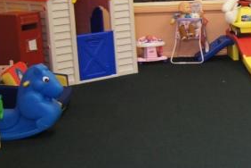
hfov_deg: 18.7
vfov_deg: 14.0
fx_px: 683
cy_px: 93
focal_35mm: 98
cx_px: 362
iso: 500
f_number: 3.5
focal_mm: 18
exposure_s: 1/30
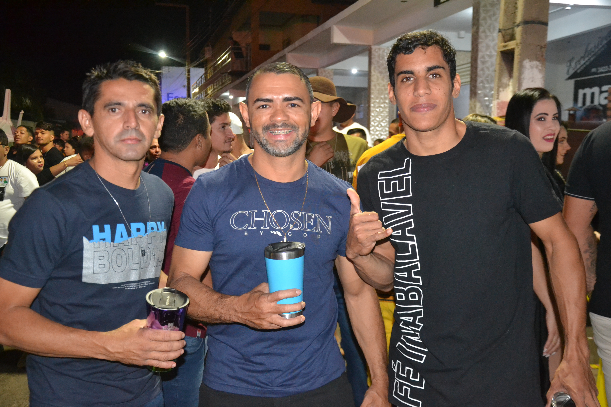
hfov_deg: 51.3
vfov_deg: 35.5
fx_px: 636
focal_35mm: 38
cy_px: 204
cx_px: 306
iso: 3200
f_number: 4
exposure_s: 1/60
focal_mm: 25
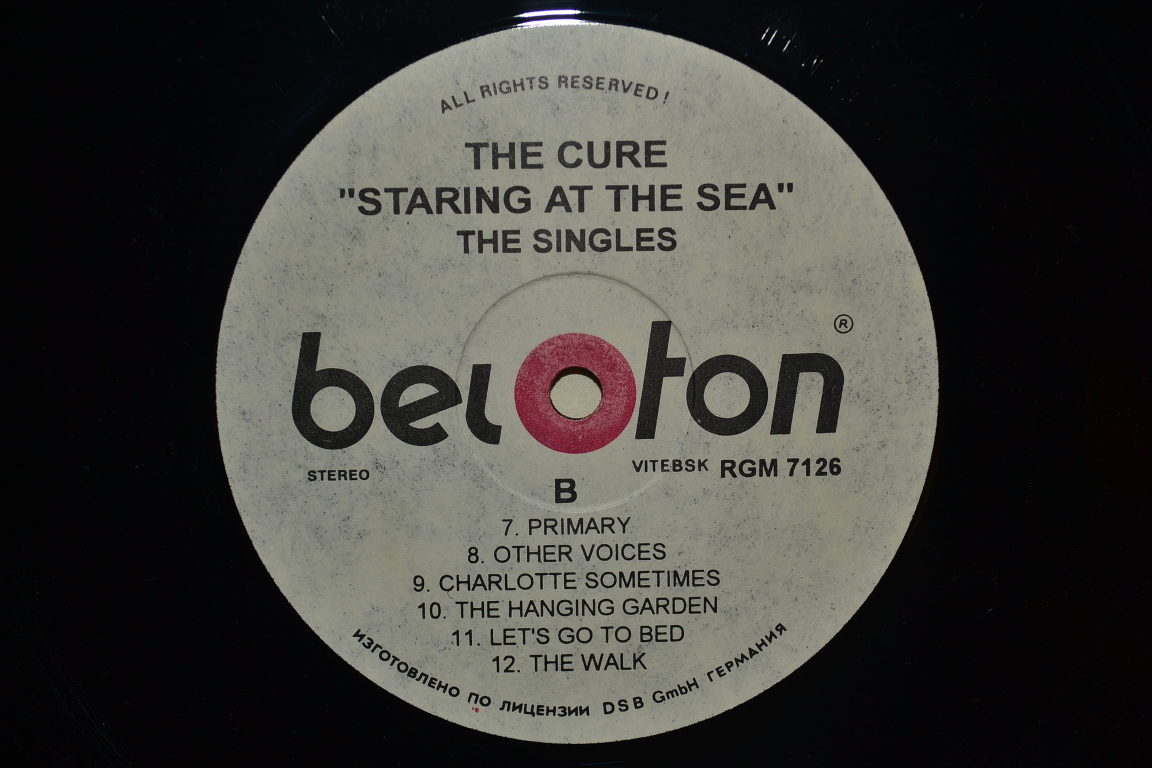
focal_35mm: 52
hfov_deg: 37.9
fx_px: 1680
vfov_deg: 25.7
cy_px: 384
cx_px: 576
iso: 100
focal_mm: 35
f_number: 5
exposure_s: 1/60
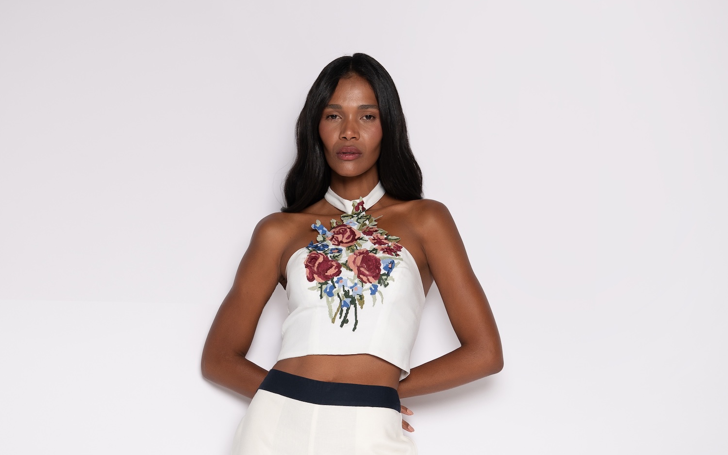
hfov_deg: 29.8
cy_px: 525
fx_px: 1369
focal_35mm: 69
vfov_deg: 18.1
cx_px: 364
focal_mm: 45
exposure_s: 1/160
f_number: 7.1
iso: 200
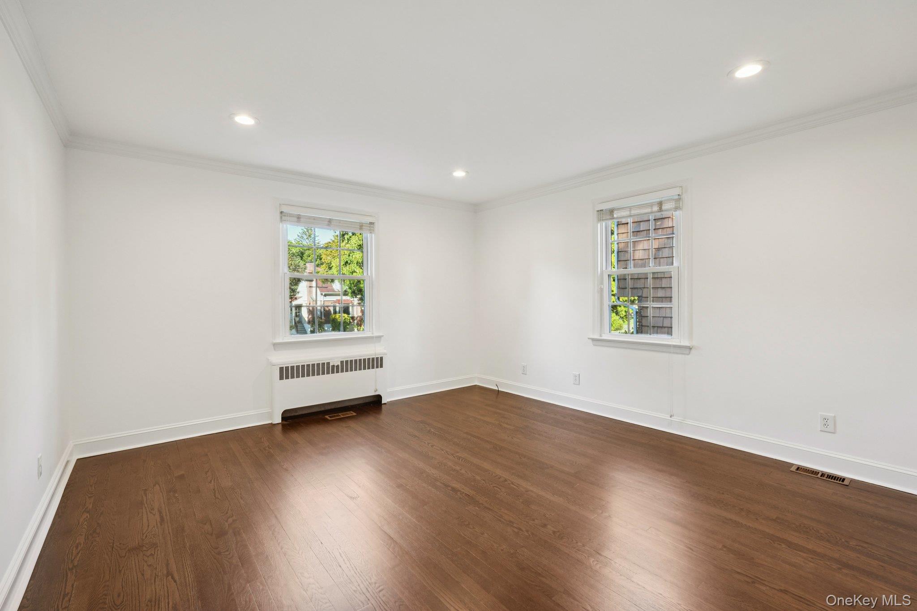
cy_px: 306
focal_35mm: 16
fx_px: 407
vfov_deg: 73.7
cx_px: 458
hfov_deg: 96.7
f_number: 9
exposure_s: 1/20
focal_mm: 16
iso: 400
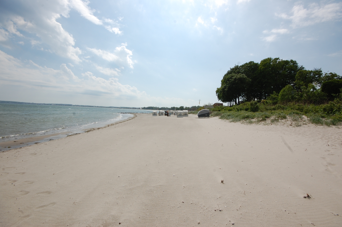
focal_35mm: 15
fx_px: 142
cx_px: 171
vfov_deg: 77.2
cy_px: 114
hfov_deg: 100.4
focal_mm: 10
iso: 200
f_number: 10
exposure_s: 1/400
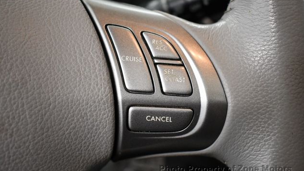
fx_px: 395
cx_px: 153
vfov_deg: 24.4
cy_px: 75
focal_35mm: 49
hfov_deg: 42.1
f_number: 3.8
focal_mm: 23
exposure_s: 1/125
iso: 2200
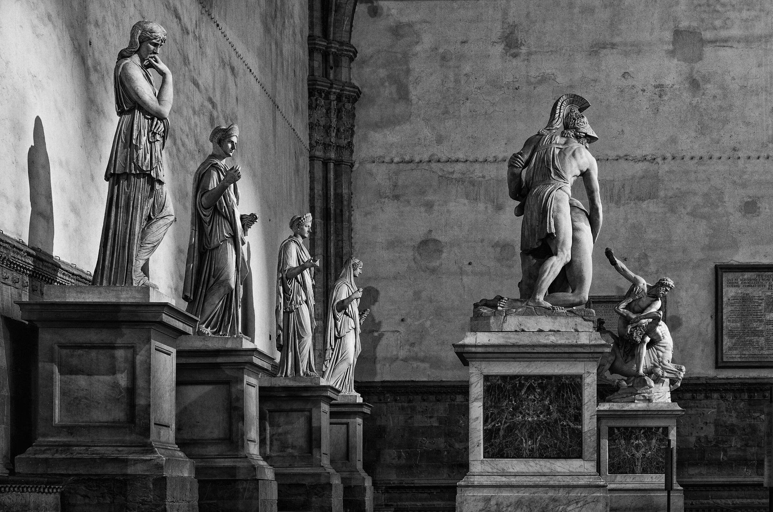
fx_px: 1607
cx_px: 386
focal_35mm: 75
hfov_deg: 27.0
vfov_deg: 18.1
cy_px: 256
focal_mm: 50
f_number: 10
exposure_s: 3
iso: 100
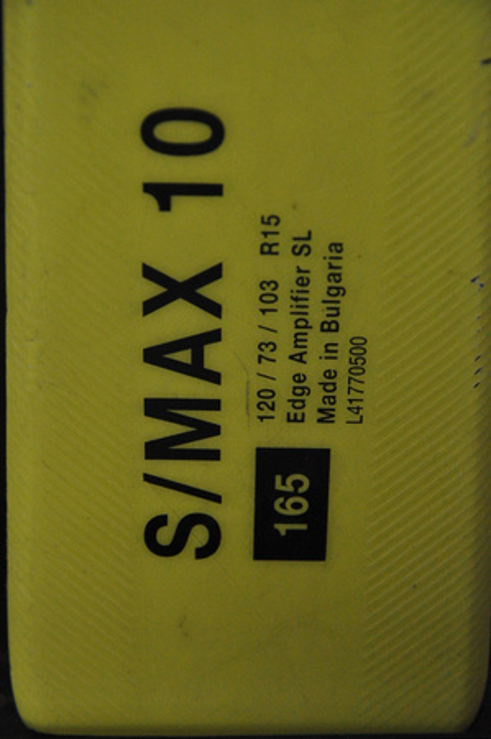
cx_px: 246
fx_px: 3229
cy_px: 370
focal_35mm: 158
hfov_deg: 8.7
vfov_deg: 13.1
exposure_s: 1/125
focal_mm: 105
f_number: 8
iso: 3200
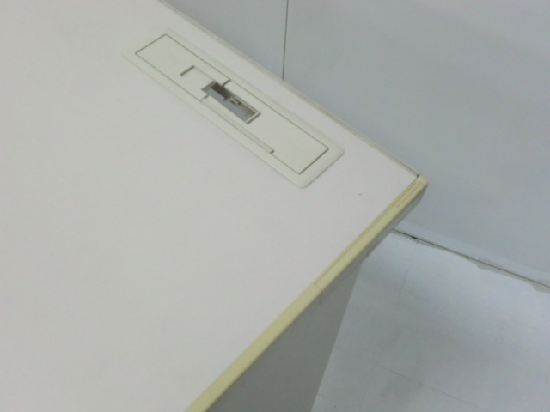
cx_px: 275
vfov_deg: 37.7
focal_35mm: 38
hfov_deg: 49.0
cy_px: 206
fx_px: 604
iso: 500
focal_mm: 6.9
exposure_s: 1/60
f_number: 3.9
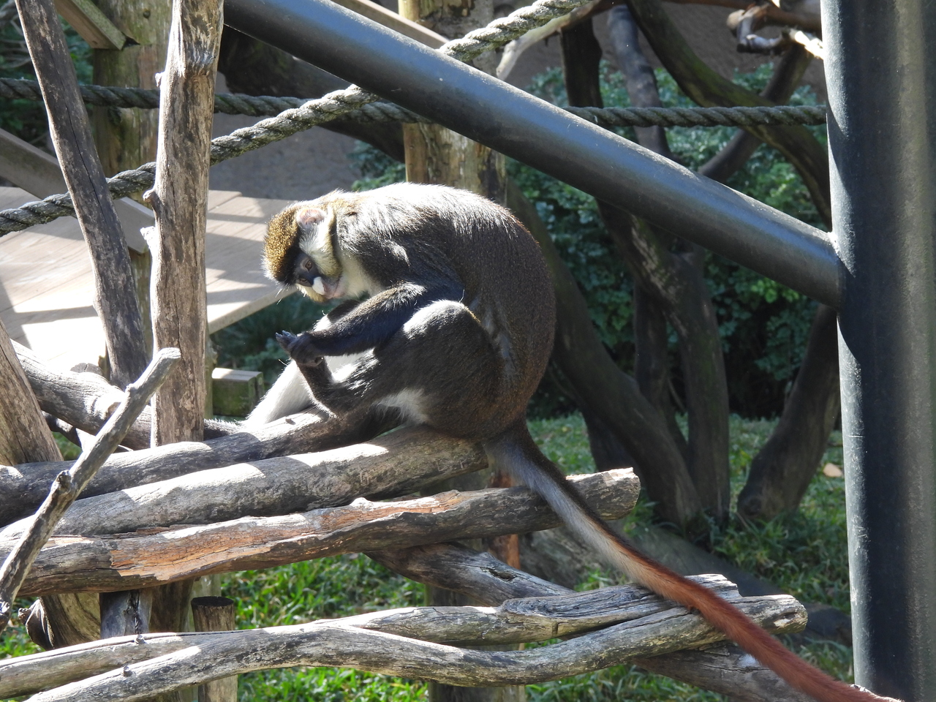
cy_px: 351
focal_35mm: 240
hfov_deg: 8.2
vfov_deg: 6.2
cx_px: 468
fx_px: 6489
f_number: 4.5
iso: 280
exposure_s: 1/125
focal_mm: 42.8
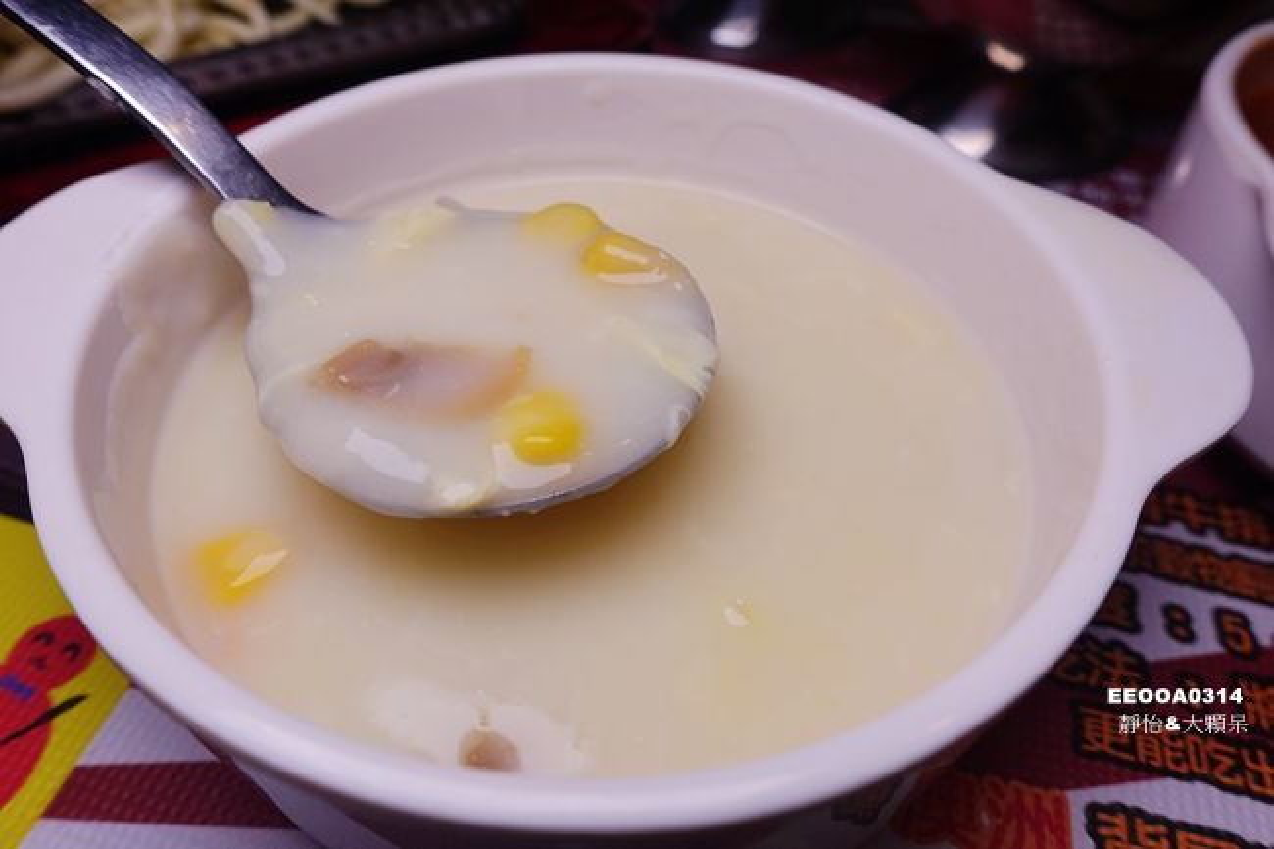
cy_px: 424
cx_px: 637
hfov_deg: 73.8
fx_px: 849
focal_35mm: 24
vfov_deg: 53.1
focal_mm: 8.8
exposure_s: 1/320
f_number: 4
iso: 125
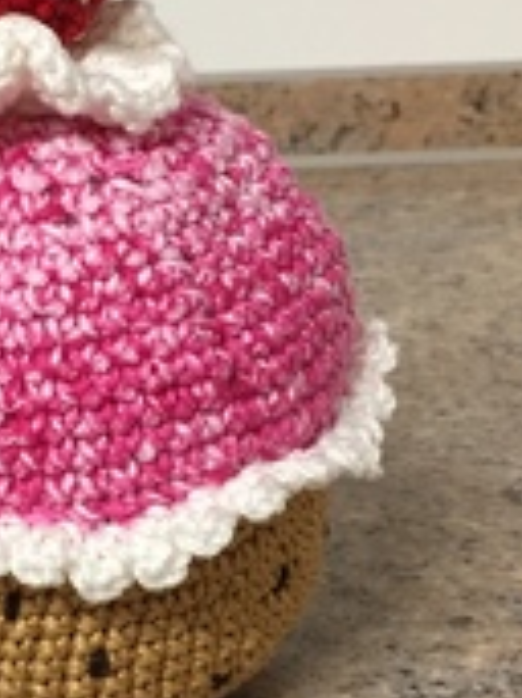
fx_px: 1590
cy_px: 408
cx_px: 114
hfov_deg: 18.5
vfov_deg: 24.7
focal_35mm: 79
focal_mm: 4.15
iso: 200
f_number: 2.2
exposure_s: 1/33
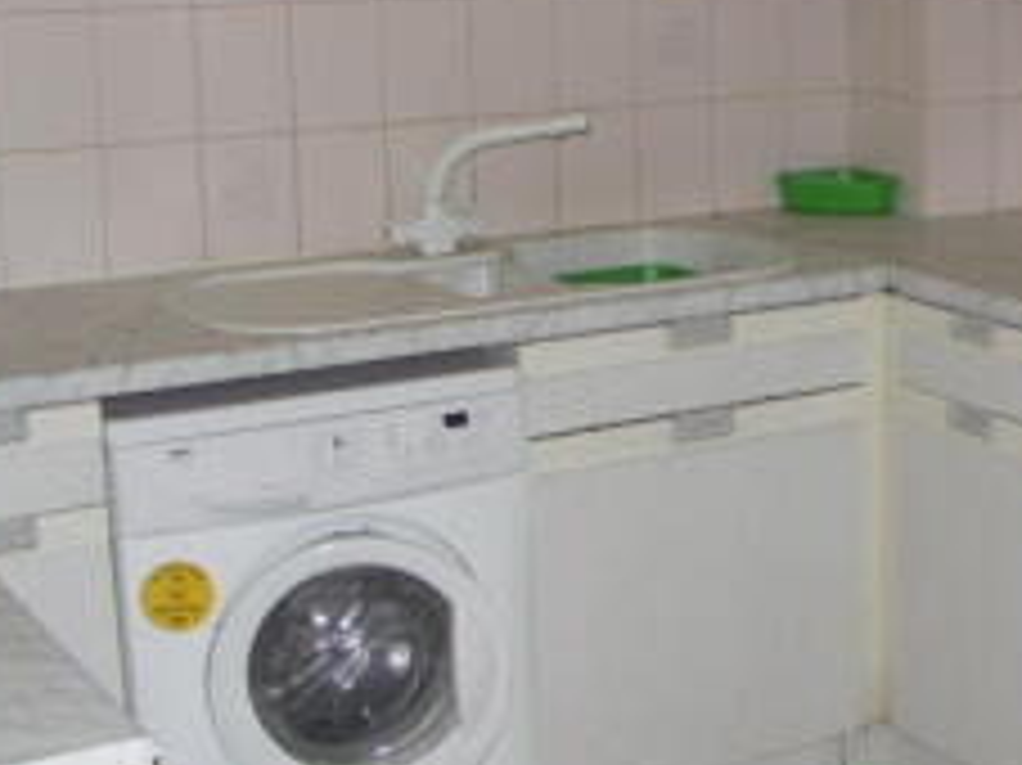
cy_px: 412
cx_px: 961
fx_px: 2125
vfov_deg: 20.4
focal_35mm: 72
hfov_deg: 26.0
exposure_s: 1/50
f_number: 2.8
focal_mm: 7.2
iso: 200
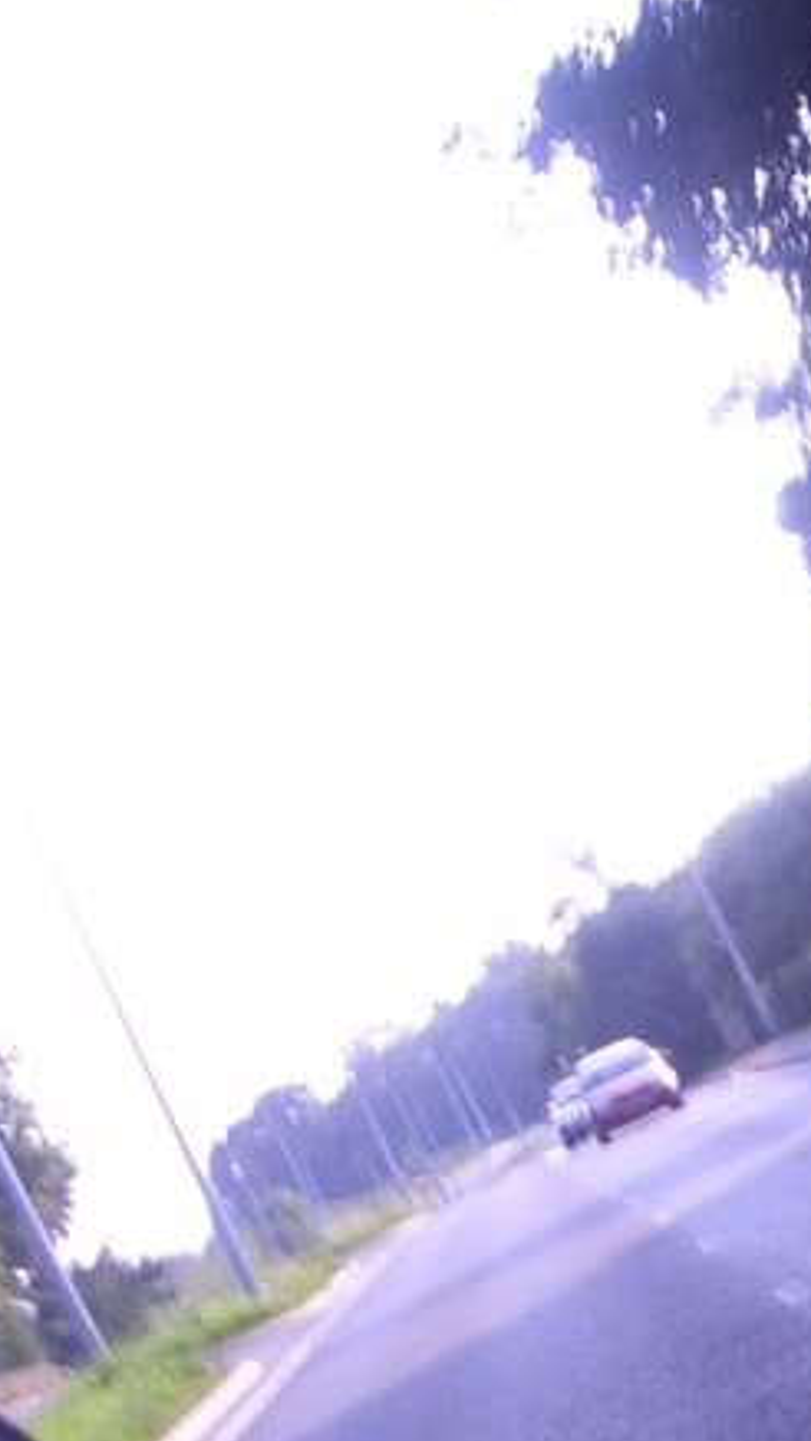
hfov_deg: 12.5
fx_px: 3515
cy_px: 913
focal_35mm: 92
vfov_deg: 23.1
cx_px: 1230
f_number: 4
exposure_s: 1/125
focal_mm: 4.8
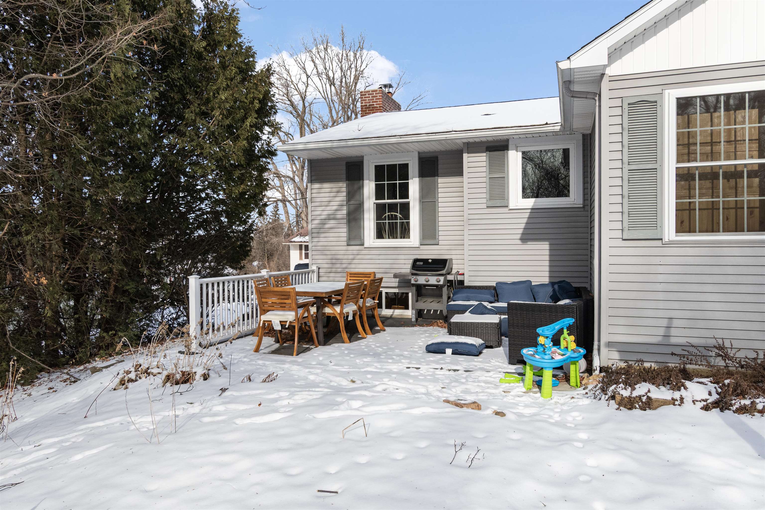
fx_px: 510
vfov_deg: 53.1
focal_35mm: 24
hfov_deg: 73.7
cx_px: 382
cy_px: 255
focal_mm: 16
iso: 800
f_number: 7.1
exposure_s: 1/640
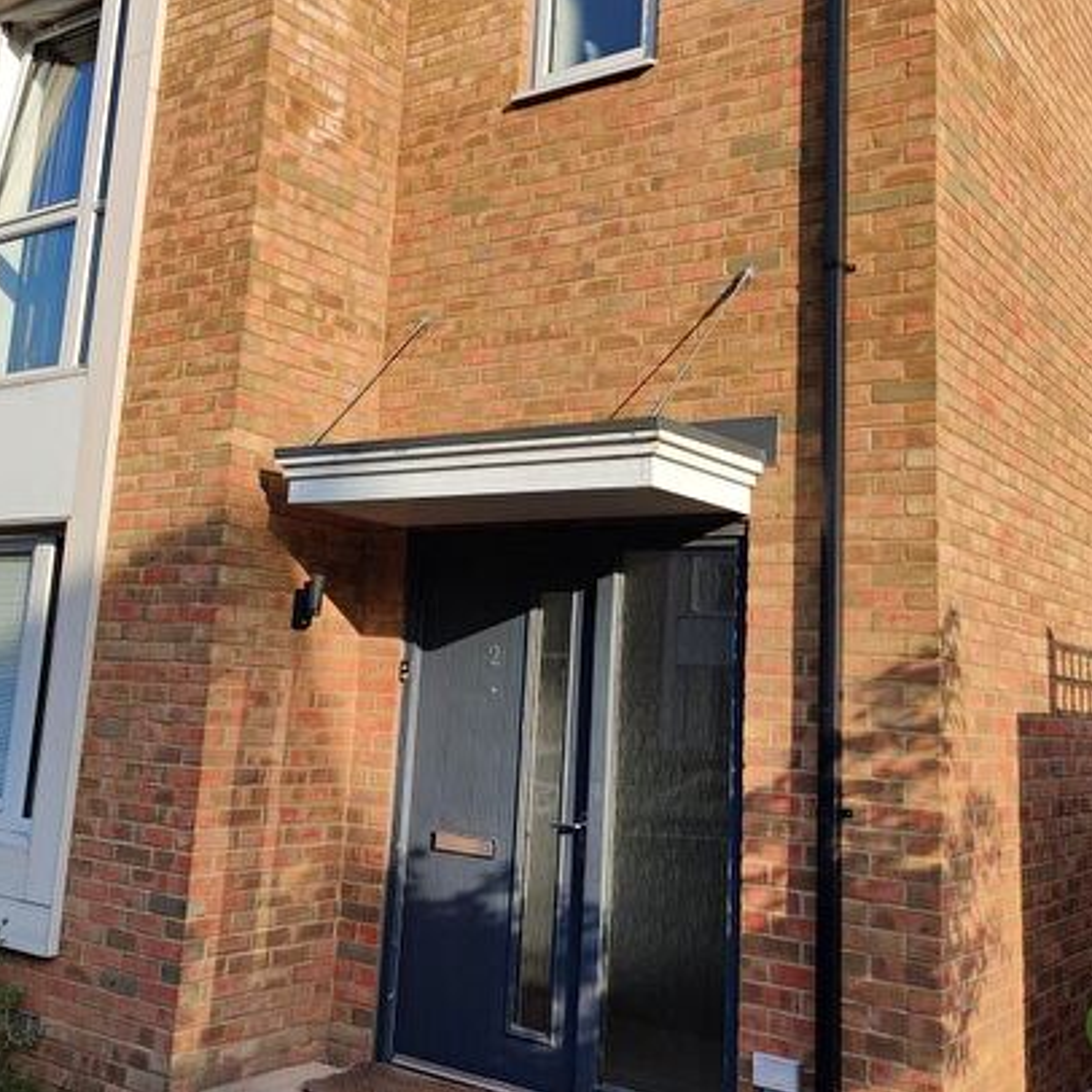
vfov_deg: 46.9
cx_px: 541
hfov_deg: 47.2
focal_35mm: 35
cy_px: 424
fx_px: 1249
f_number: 1.8
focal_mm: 6.06
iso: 50
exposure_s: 1/1842
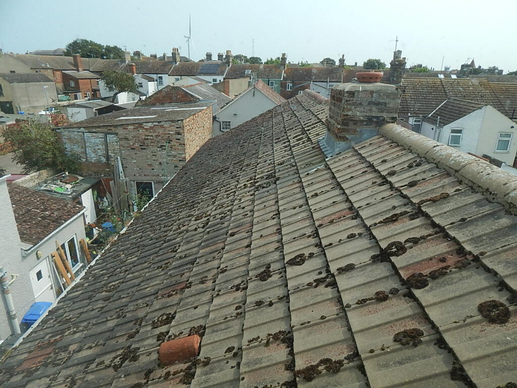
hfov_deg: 76.4
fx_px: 329
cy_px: 194
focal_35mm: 22
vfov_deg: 61.1
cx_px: 258
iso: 125
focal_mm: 4
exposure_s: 1/1000
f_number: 3
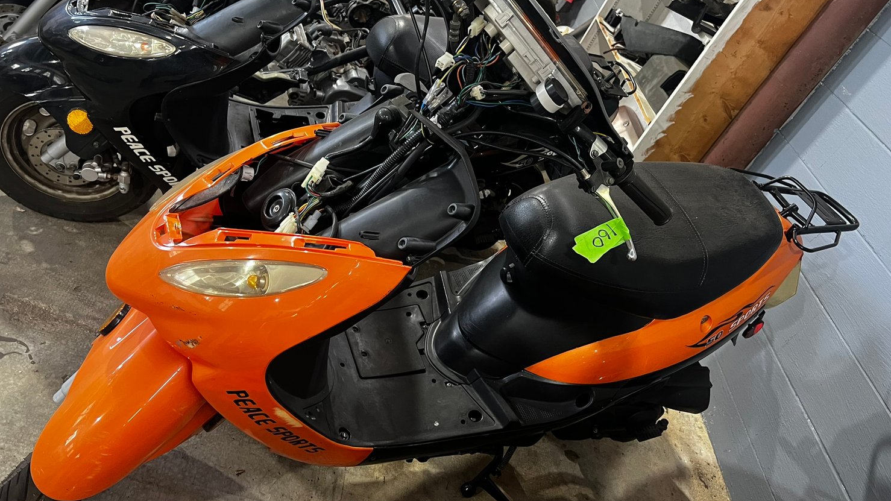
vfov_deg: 40.2
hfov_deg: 66.1
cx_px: 455
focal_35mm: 29
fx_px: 685
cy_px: 249
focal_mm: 5.7
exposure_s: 1/60
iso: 320
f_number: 1.5
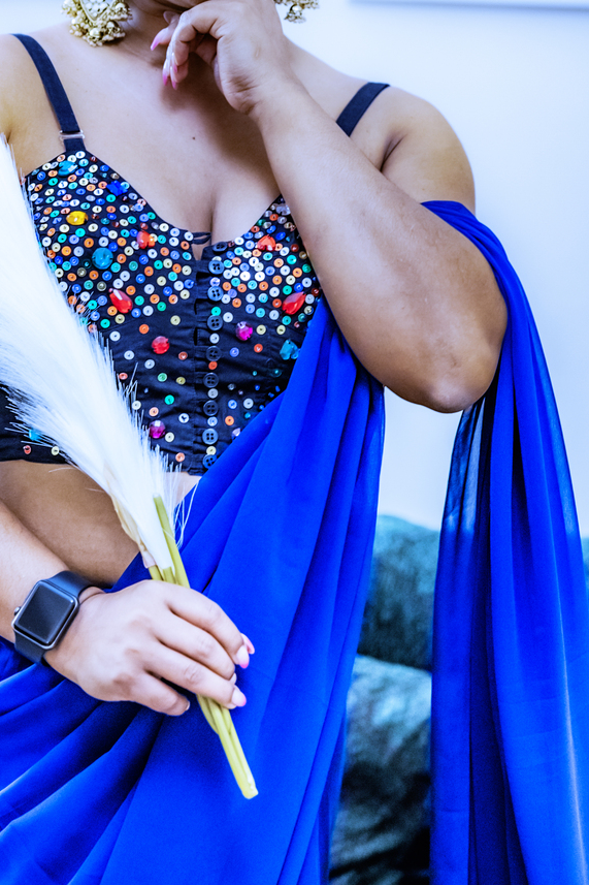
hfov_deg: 13.0
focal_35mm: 105
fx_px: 2578
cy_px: 377
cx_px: 209
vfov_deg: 19.4
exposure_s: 1/20
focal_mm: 50
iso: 1000
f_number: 2.2
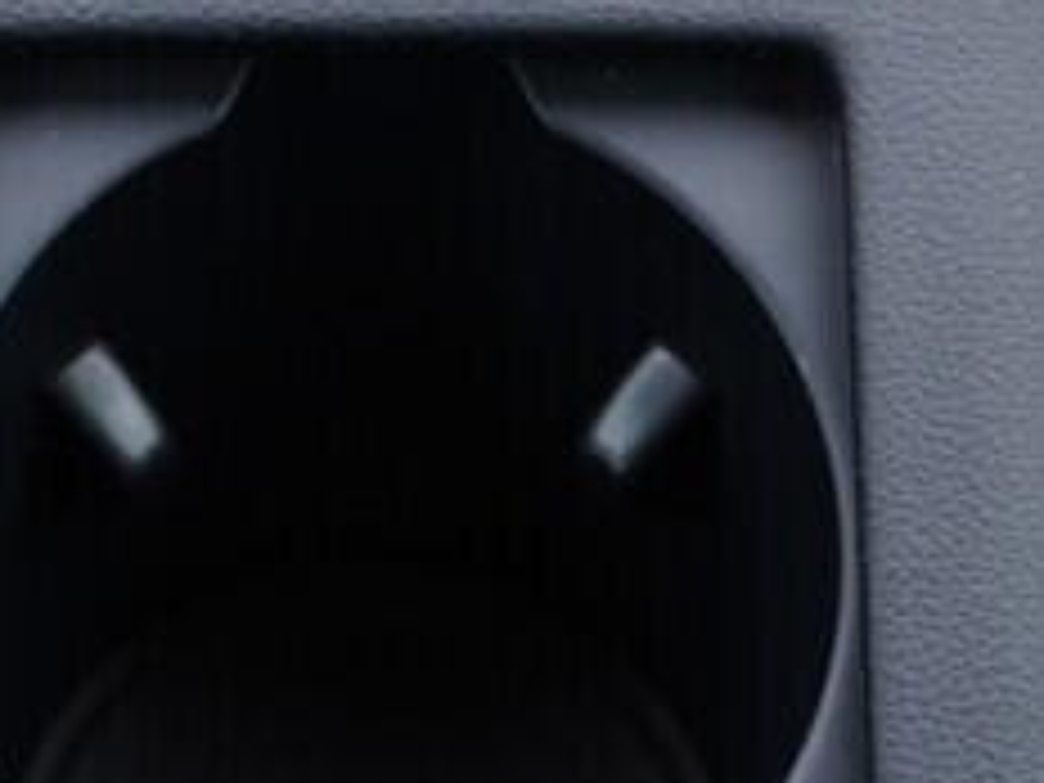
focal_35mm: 215
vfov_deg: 6.7
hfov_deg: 9.2
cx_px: 130
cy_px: -662
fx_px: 6484
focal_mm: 24
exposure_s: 1/40
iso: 250
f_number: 2.8
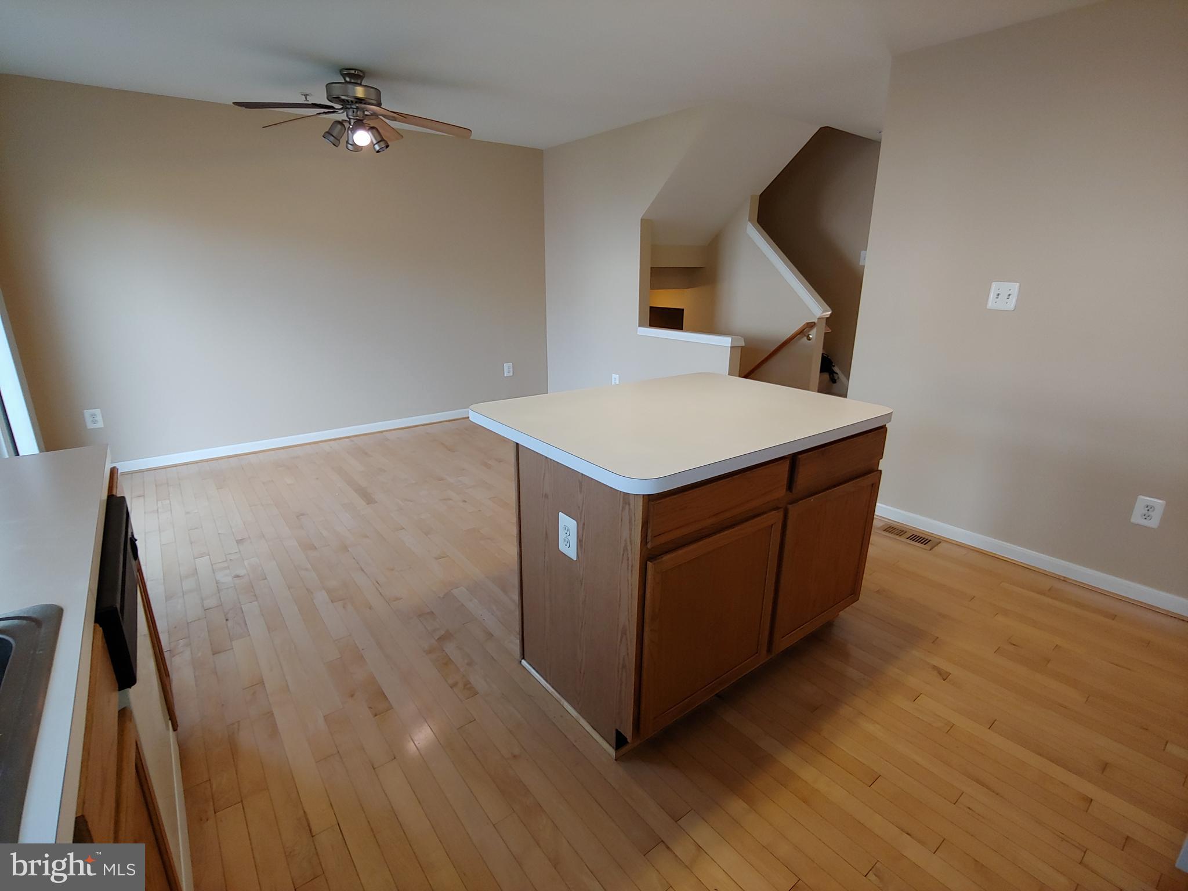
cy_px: 446
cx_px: 594
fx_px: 549
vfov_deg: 78.1
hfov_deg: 94.5
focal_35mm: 16
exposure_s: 1/40
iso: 50
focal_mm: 2.18
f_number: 1.9
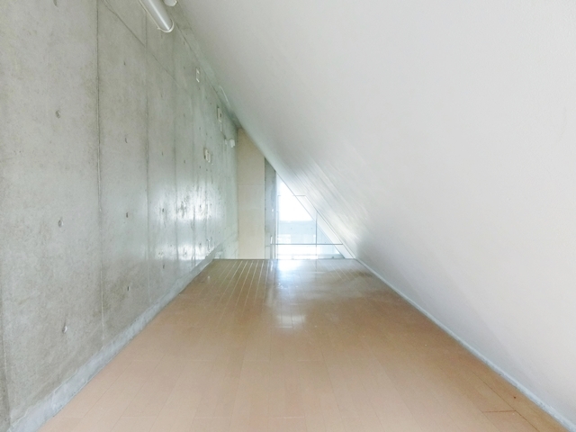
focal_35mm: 19
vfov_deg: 68.7
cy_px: 216
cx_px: 288
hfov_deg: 84.7
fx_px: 316
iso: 400
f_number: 2.7
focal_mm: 4.06
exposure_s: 1/80
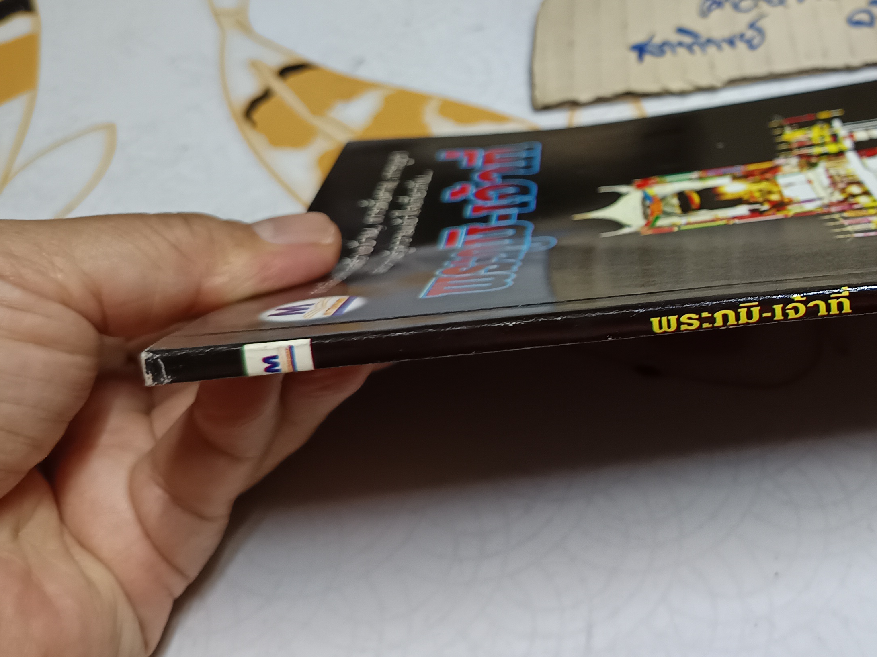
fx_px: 1115
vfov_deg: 32.4
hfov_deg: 40.3
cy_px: 191
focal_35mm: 44
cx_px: 760
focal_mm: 5.31
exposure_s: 1/25
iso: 946
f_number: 1.7
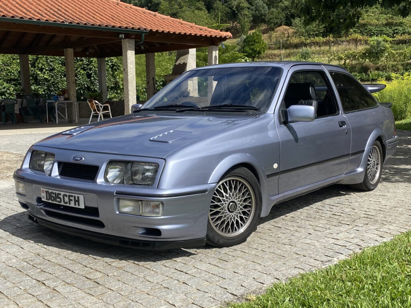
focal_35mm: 26
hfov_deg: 67.3
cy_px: 154
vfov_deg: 53.1
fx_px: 309
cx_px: 206
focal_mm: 4.25
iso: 32
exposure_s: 1/3040
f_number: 1.8
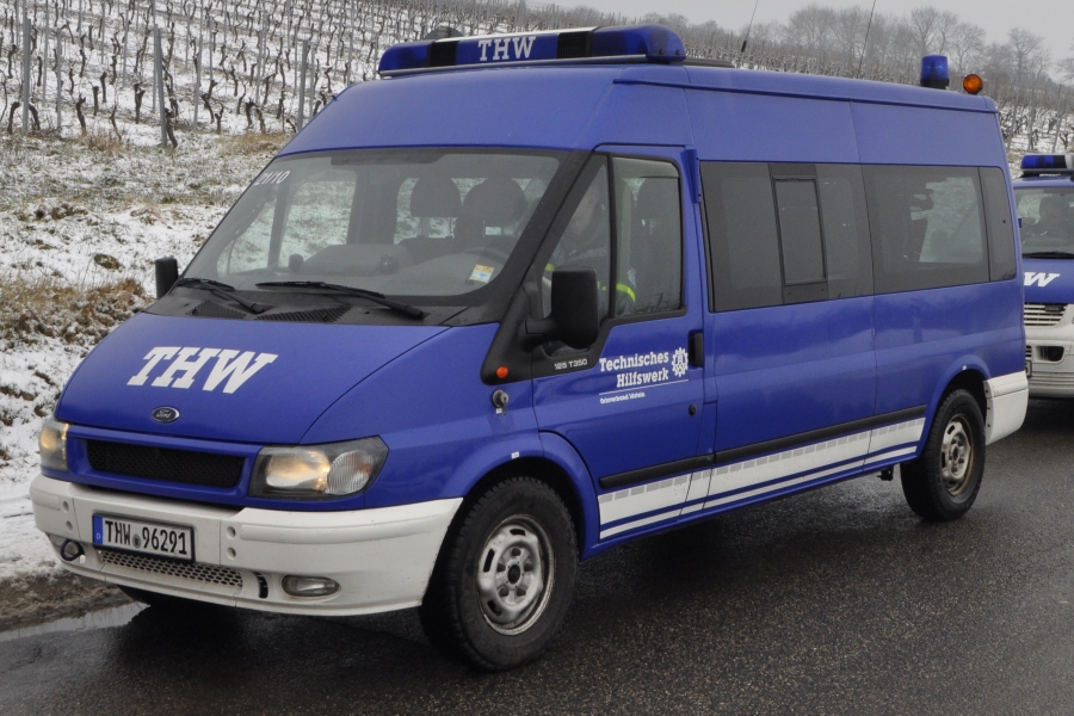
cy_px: 358
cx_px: 537
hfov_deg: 53.1
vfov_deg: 36.9
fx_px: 1074
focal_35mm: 36
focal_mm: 24
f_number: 13
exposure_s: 1/640
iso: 640
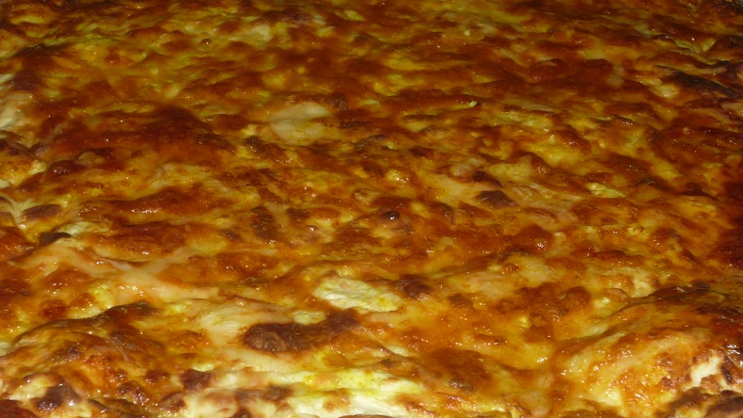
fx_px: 1891
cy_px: 247
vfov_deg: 12.6
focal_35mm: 96
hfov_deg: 22.2
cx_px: 368
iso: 100
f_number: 5.2
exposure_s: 1/40
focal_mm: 10.9
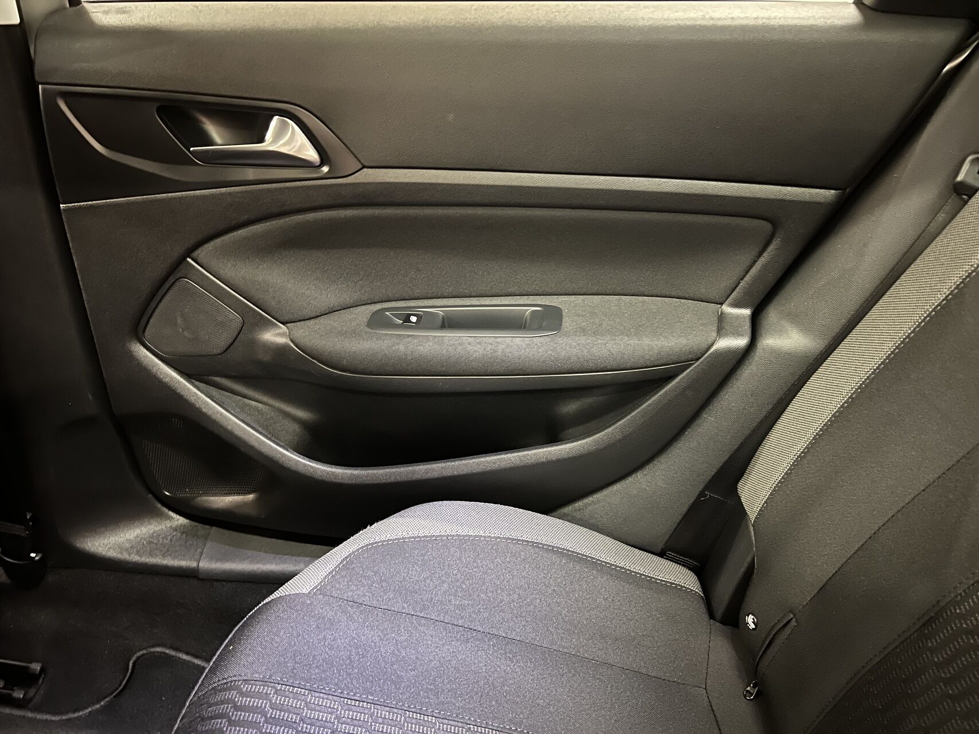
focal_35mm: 26
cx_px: 490
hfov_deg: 67.3
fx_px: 735
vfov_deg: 53.1
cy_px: 367
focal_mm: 5.7
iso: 1000
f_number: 1.5
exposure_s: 1/9
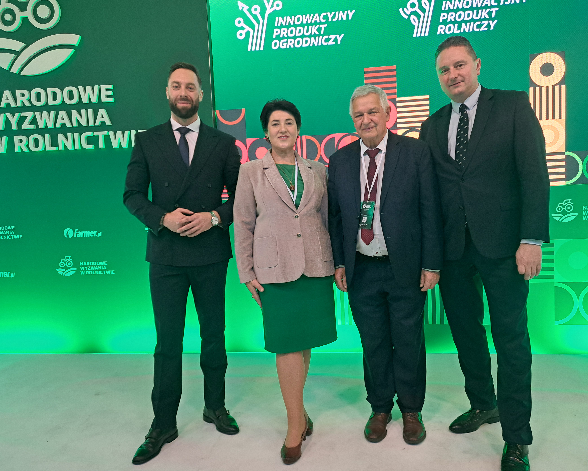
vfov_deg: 54.9
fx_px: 452
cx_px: 299
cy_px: 236
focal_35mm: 26
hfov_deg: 66.0
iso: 100
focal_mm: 5.23
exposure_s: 1/50
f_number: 1.8
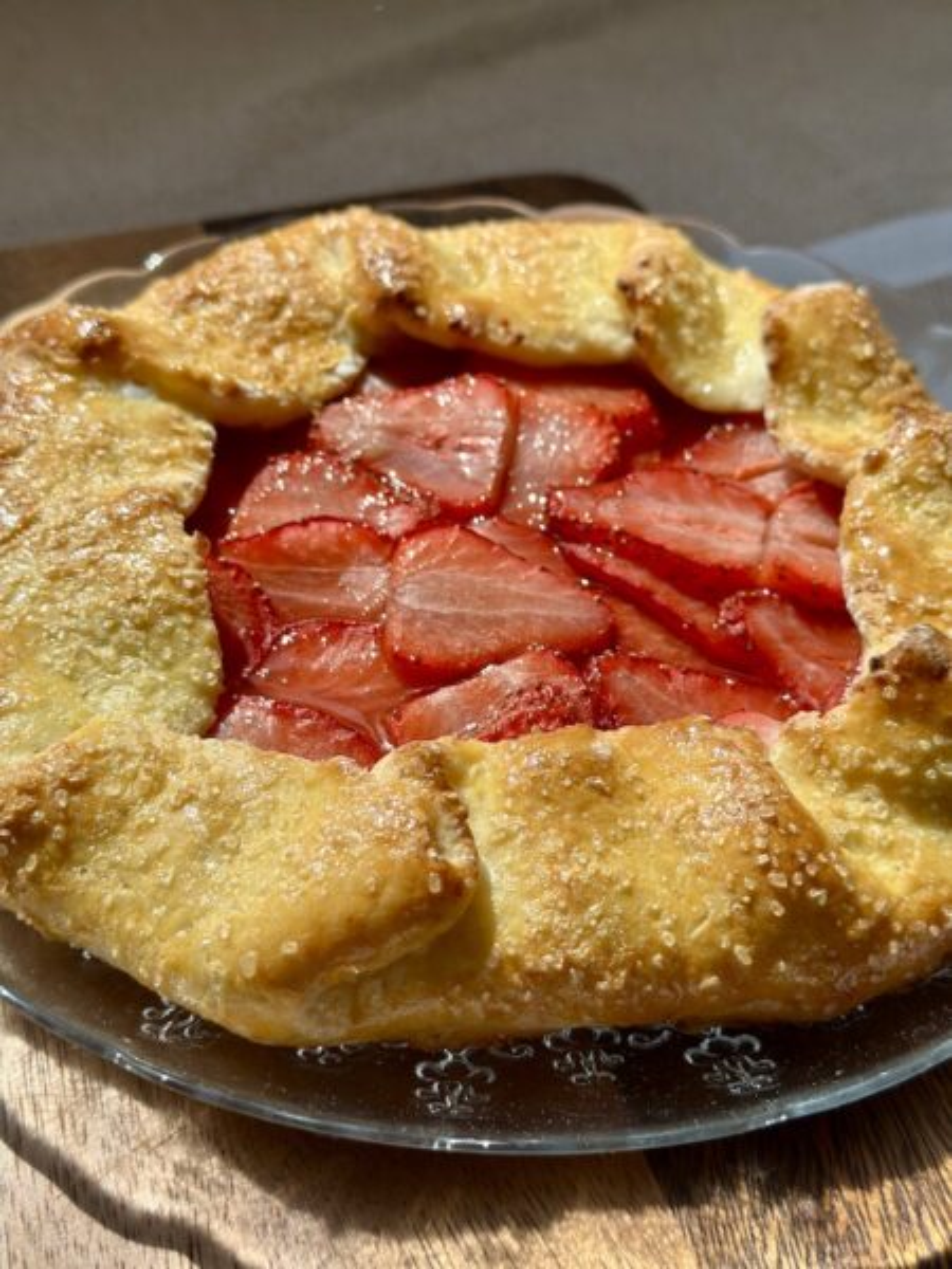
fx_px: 1760
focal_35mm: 48
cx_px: 476
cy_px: 634
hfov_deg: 30.3
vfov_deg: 39.7
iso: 80
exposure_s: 1/2667
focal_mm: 6.86
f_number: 1.78
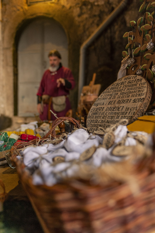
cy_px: 116
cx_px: 78
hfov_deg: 38.8
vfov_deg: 55.8
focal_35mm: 34
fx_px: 220
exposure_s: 1/250
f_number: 2.8
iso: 2000
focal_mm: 34
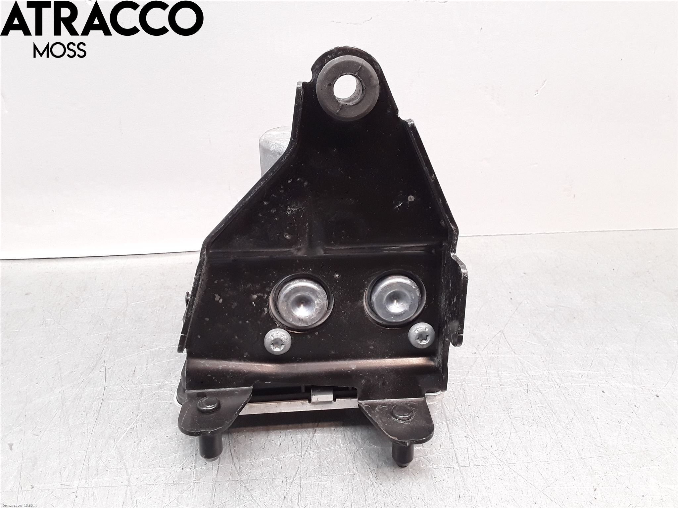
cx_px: 339
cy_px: 254
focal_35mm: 28
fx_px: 548
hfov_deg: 63.4
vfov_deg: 49.7
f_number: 1.9
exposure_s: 1/50
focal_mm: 2.91
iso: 80
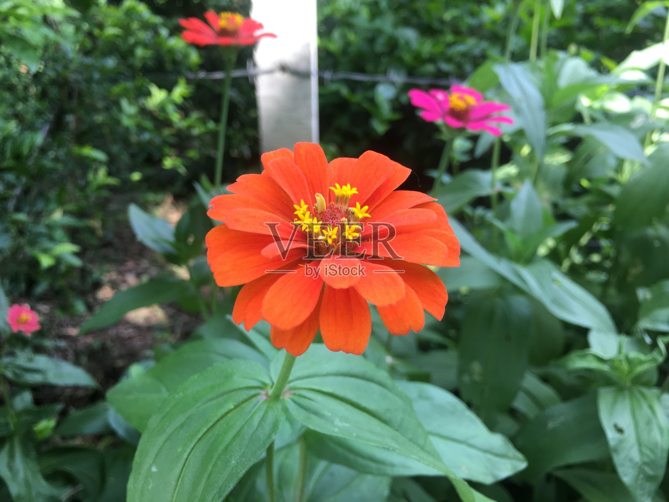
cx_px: 334
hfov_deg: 61.7
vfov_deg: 48.2
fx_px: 560
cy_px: 251
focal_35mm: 29
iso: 40
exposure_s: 1/100
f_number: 2.2
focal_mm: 4.15
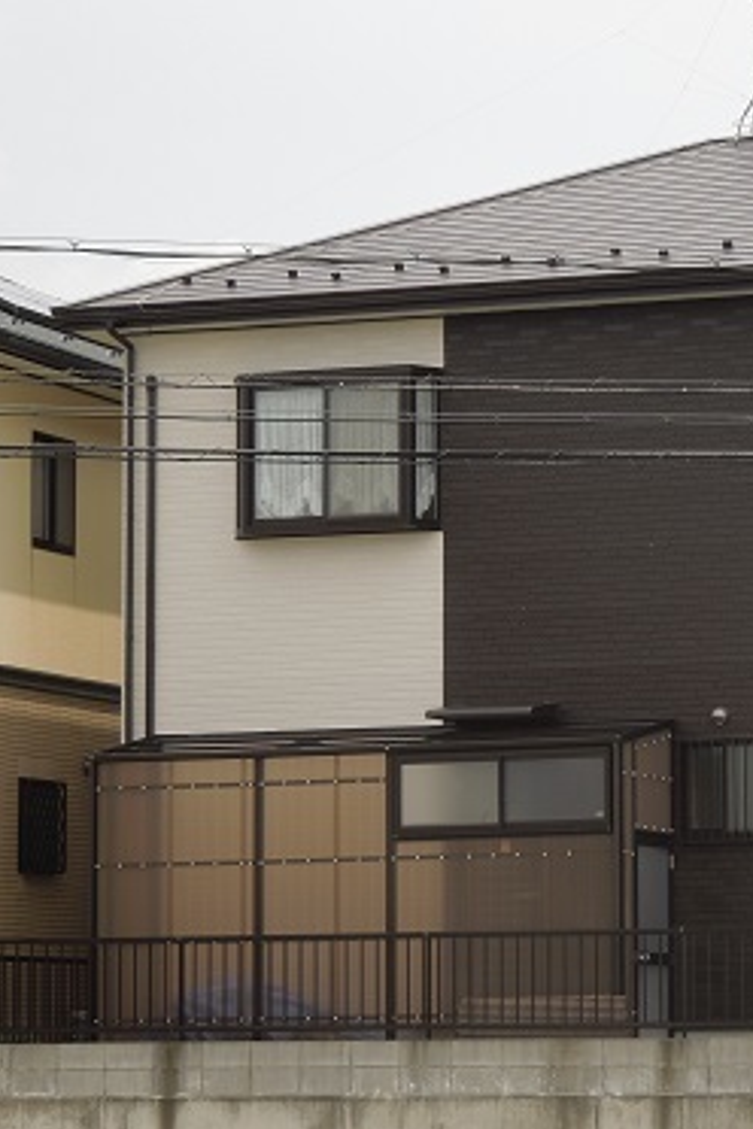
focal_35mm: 148
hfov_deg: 9.2
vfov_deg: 13.9
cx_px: 704
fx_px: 4643
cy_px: 566
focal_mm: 19.1
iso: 100
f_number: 4.7
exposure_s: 1/500
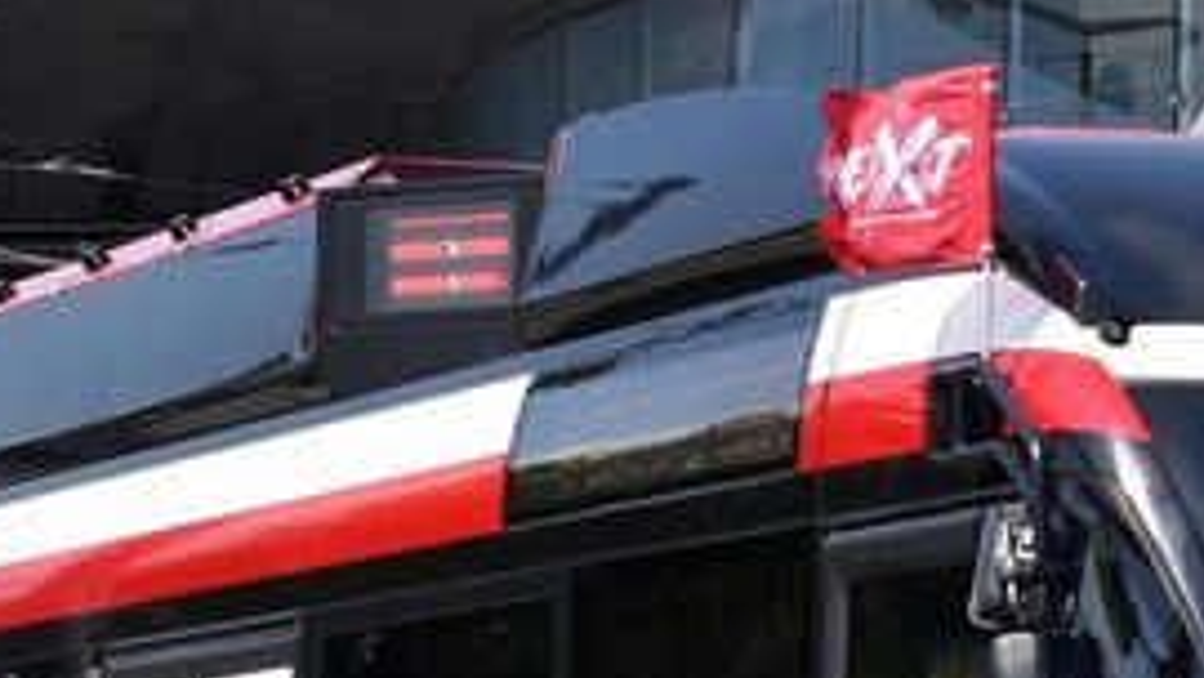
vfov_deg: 5.2
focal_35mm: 233
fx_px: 7440
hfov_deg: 9.2
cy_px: 1068
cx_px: 1155
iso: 200
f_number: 10
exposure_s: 1/400
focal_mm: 32
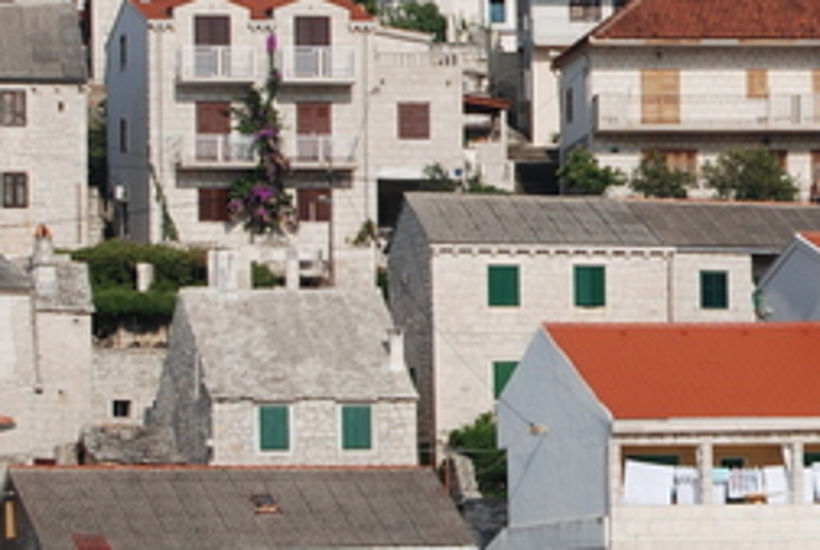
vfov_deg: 5.3
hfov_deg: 7.7
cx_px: 1139
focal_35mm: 262
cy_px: 203
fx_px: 5969
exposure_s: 1/320
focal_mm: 55
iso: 100
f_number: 9
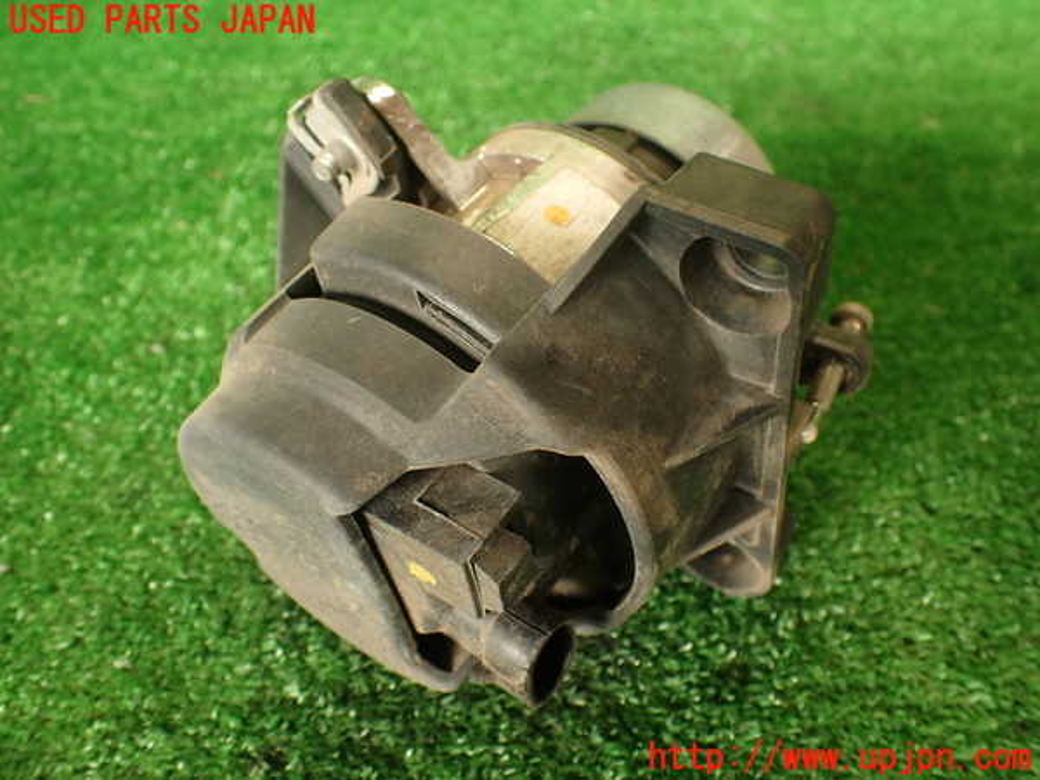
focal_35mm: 30
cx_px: 520
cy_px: 390
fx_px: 901
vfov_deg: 46.8
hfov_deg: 60.0
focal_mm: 5.4
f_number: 2.3
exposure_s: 1/60
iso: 200
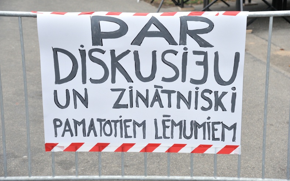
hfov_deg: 26.8
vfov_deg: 16.9
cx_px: 146
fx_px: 608
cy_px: 86
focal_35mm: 77
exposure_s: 1/350
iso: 1250
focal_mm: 75
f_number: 5.6
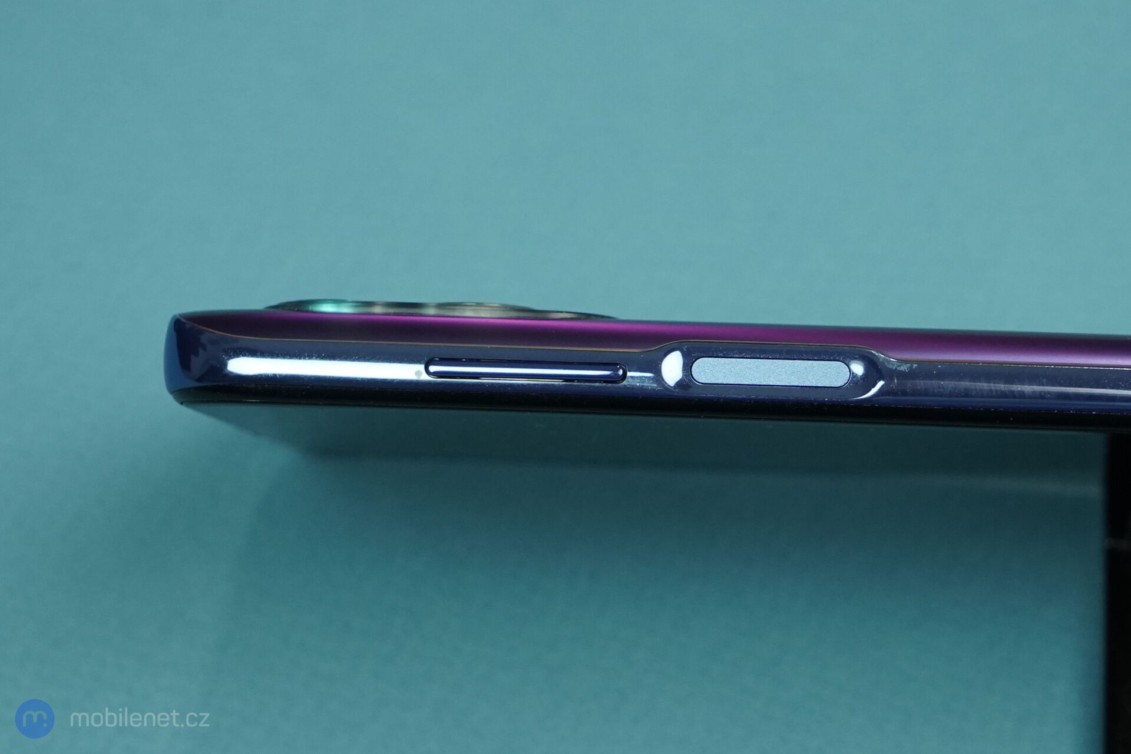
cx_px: 566
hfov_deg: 28.8
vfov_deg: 19.5
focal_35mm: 70
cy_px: 377
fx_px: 2199
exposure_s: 1/200
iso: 2000
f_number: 9
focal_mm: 70
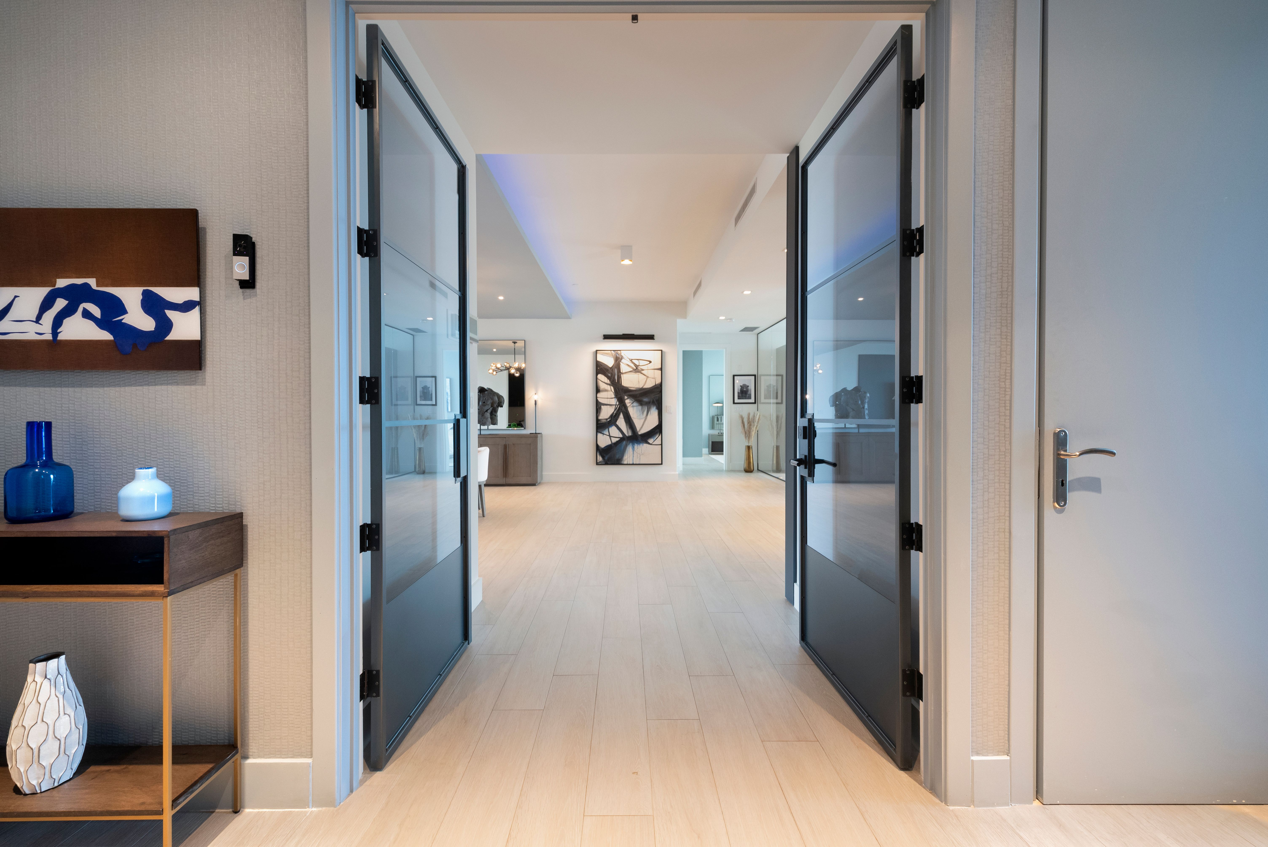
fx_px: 493
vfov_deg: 81.3
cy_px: 424
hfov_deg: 104.2
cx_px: 634
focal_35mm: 14
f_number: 10
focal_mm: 14
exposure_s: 1/13
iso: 1000
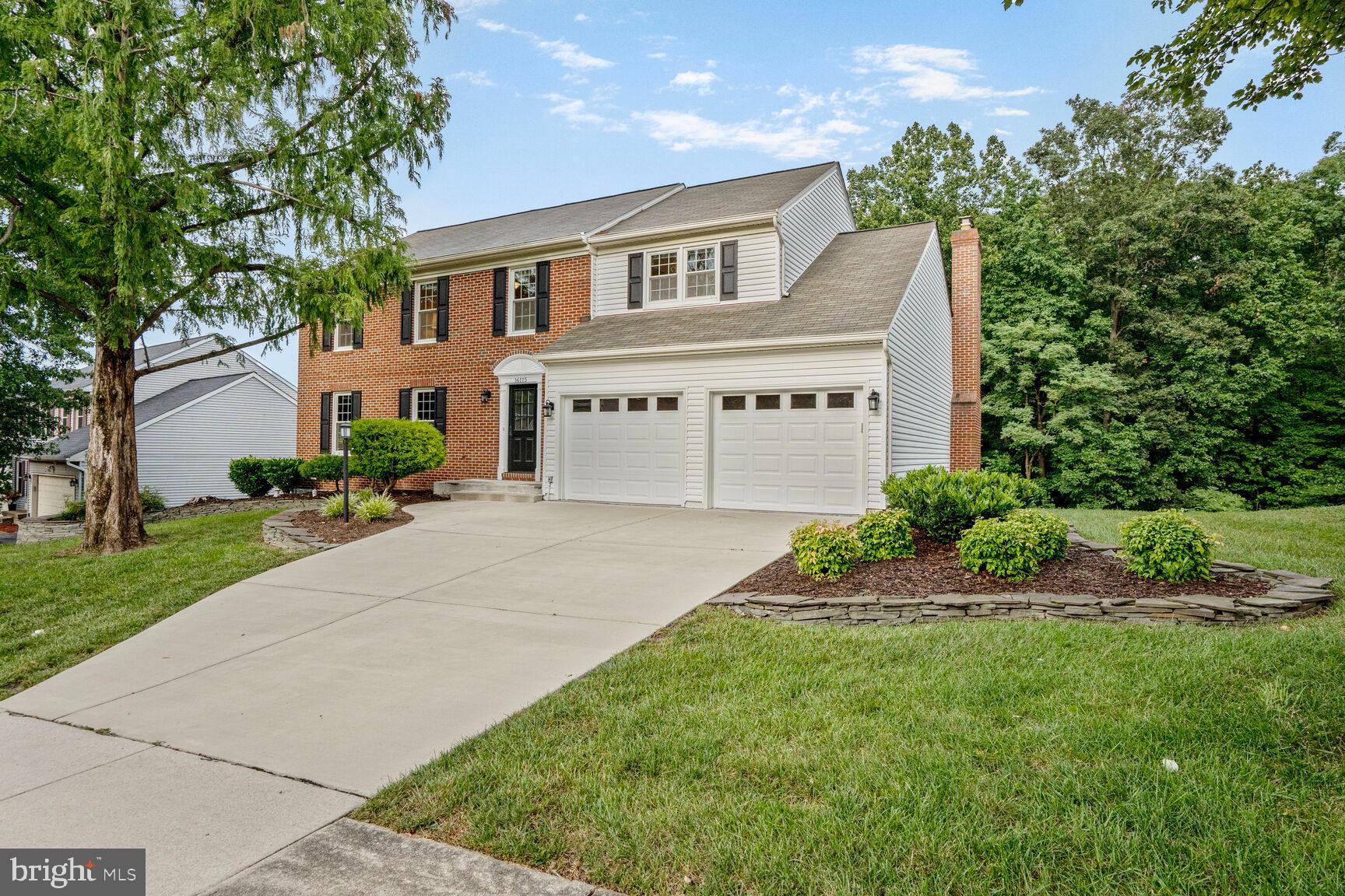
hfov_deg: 90.0
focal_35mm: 18
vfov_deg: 67.4
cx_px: 672
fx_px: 672
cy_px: 448
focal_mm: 18
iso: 800
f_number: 8
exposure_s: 1/500
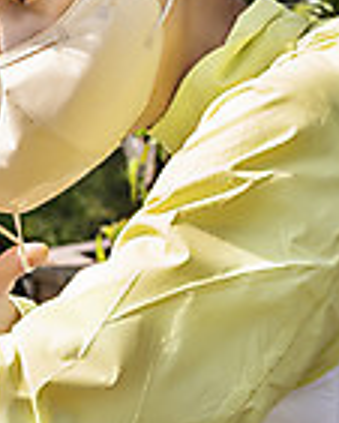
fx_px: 2606
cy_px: 54
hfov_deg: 7.4
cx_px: 285
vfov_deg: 9.2
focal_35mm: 208
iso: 100
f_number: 8
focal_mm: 52
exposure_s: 1/125
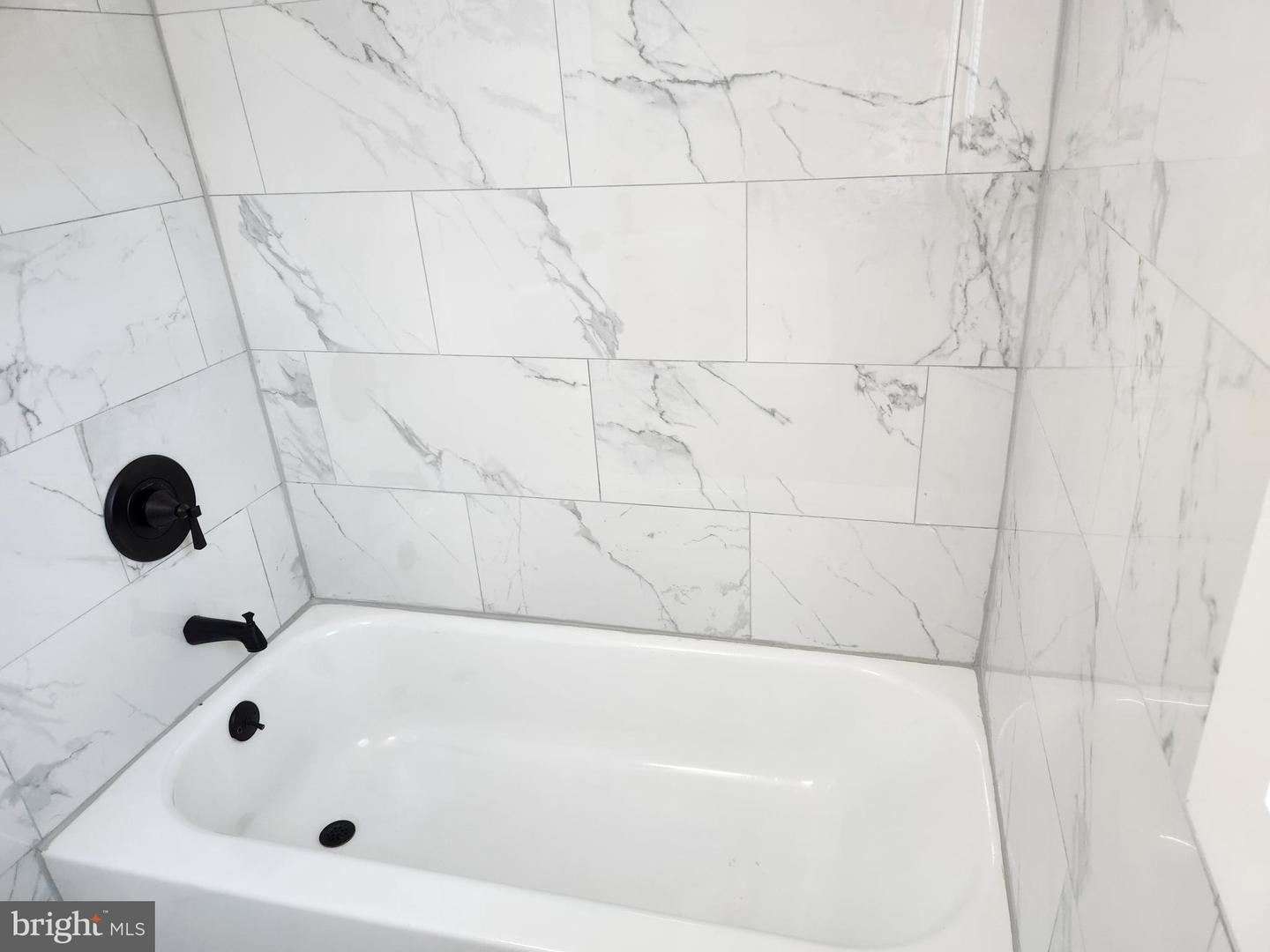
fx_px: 844
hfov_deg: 73.9
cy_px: 476
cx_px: 635
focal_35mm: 23
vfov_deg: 58.9
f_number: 1.8
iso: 200
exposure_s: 1/120
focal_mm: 5.4
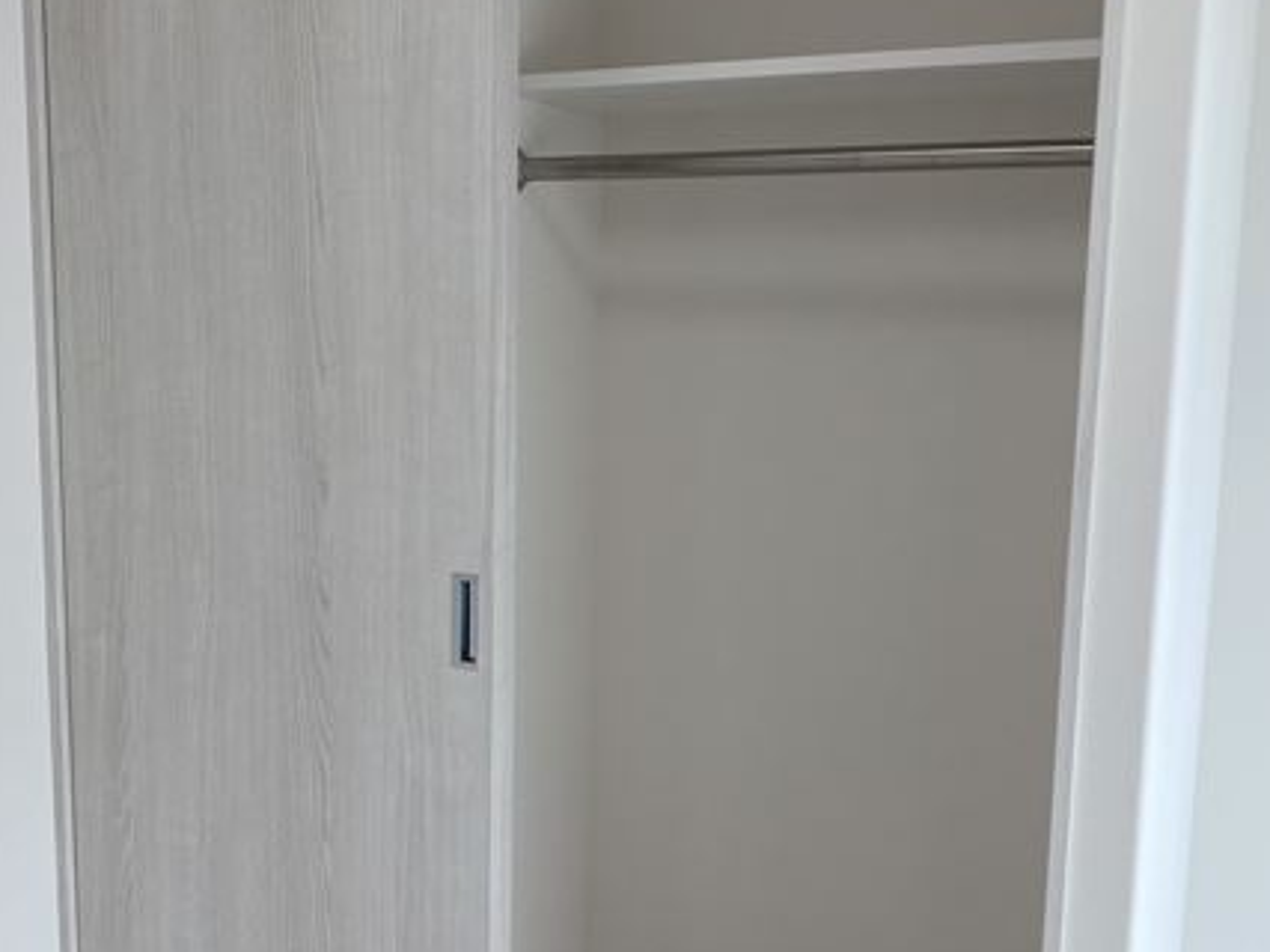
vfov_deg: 36.8
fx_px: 1430
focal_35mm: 39
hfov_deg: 47.9
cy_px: 533
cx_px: 598
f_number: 1.8
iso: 32
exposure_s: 1/373
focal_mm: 4.25
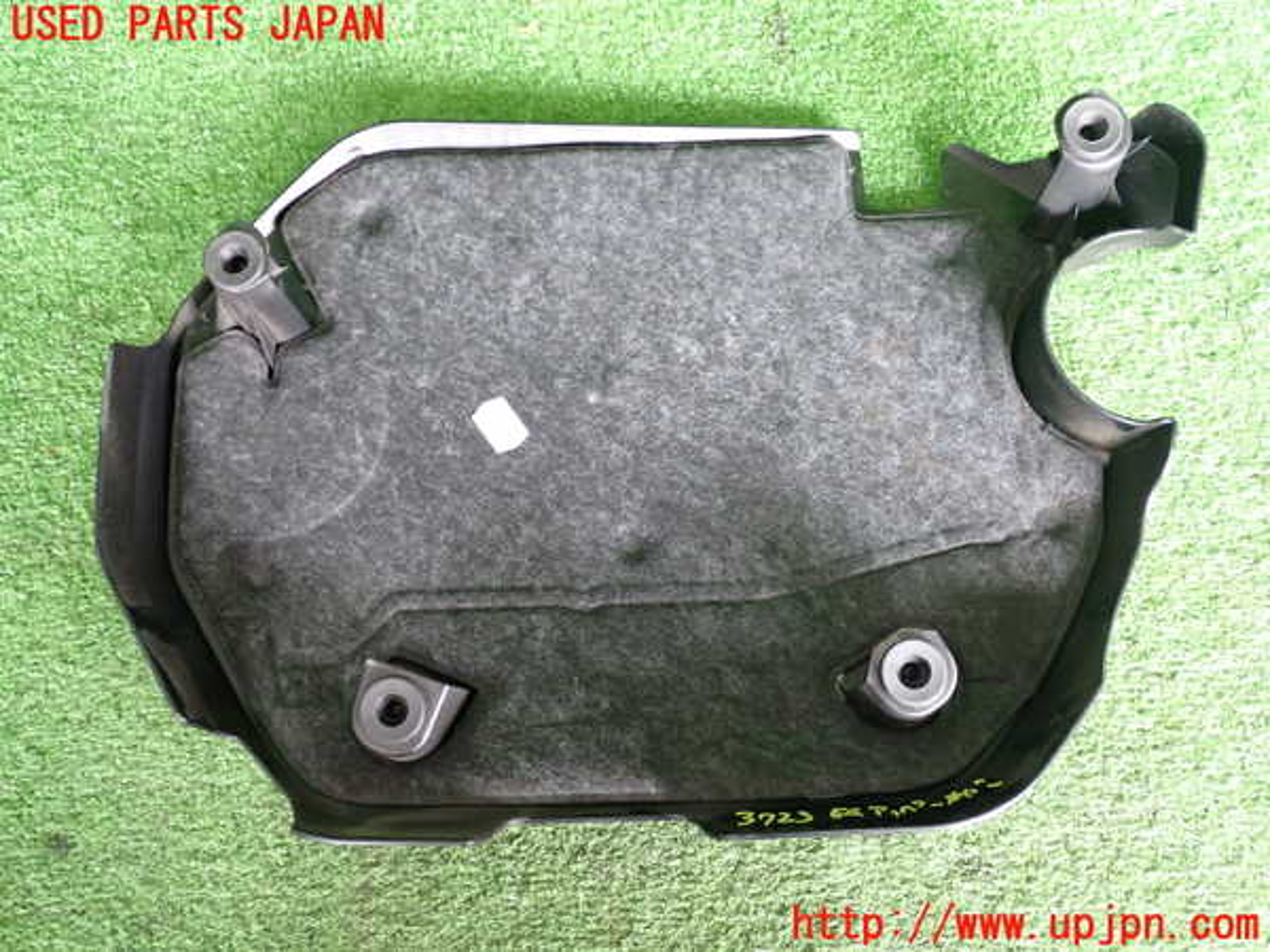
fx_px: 1321
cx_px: 635
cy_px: 476
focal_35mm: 36
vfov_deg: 39.7
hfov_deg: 51.4
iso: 320
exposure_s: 1/40
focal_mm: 6.37
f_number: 2.5
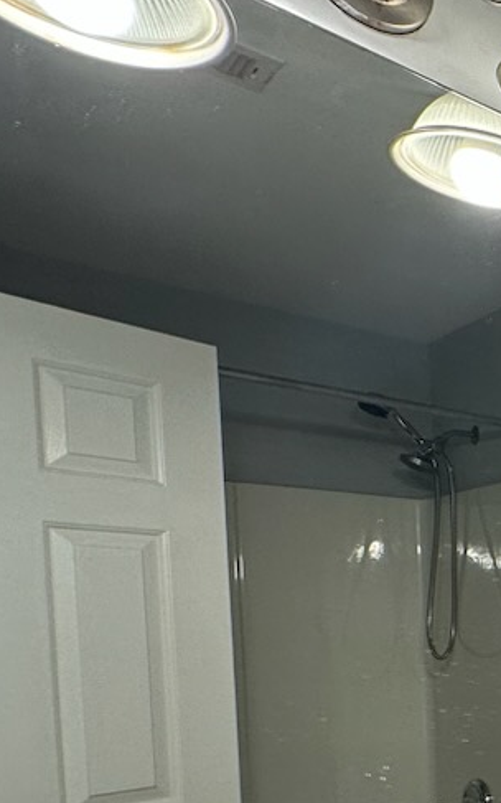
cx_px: 1046
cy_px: 676
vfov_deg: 46.9
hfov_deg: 18.2
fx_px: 853
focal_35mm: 39
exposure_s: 1/120
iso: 50
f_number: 2.2
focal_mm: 2.22
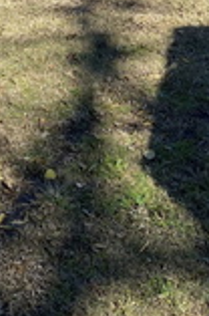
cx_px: -30
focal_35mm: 92
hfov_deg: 14.4
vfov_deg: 21.1
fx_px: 805
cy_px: -27
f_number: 1.8
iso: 32
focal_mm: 4.25
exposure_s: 1/1447
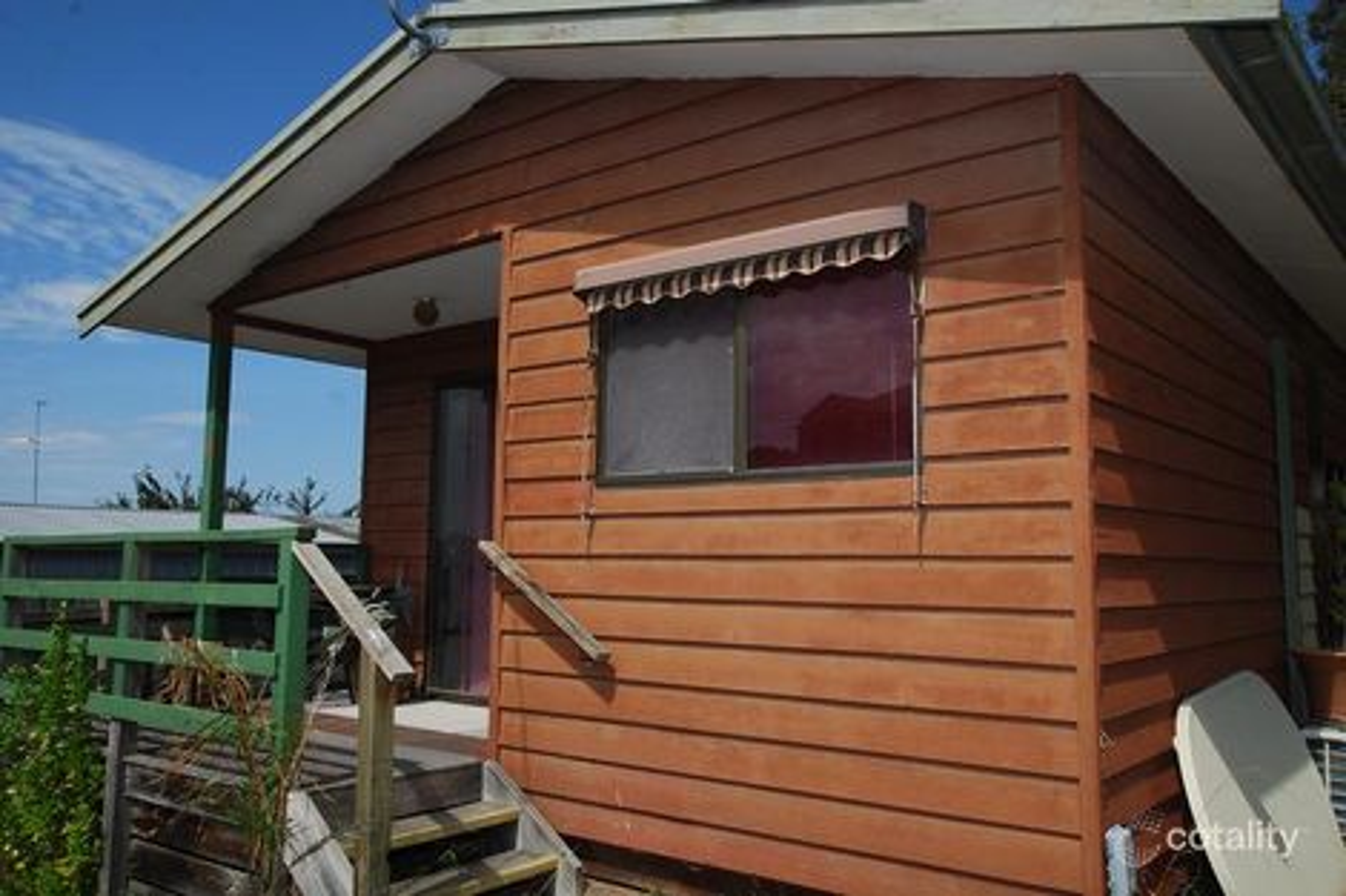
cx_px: 673
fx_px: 1121
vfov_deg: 43.6
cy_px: 448
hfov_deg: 61.9
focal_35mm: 30
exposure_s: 1/200
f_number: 9
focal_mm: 20
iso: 100
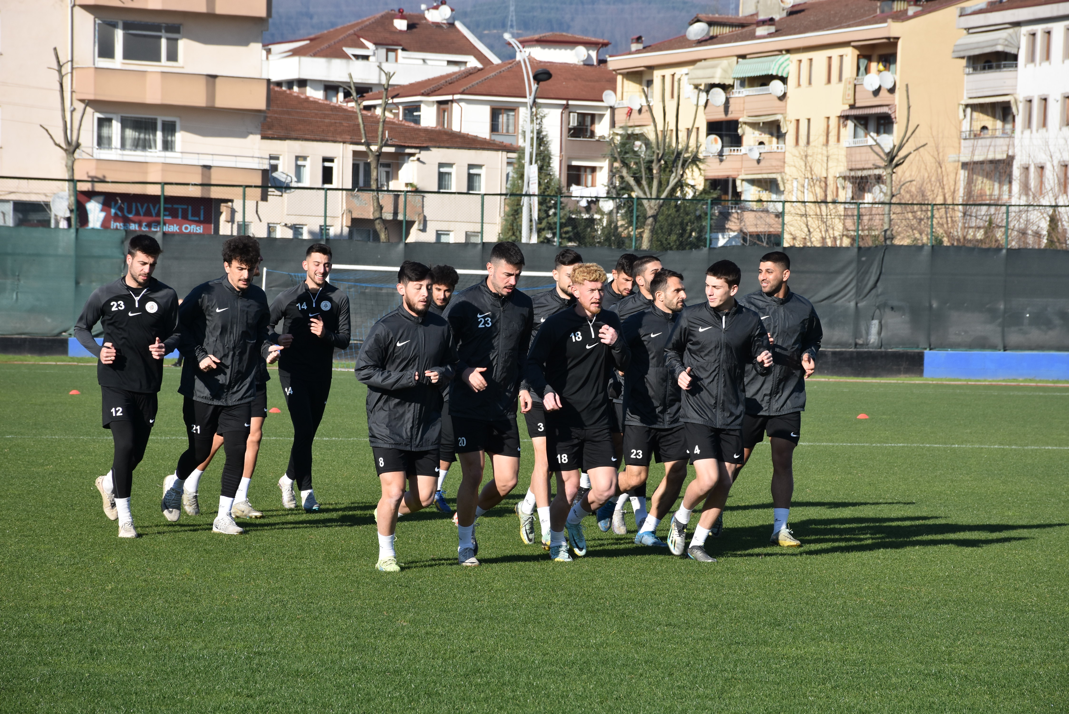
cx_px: 534
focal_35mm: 135
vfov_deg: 10.2
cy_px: 357
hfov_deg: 15.2
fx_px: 4010
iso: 200
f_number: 8
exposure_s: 1/500
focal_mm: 90
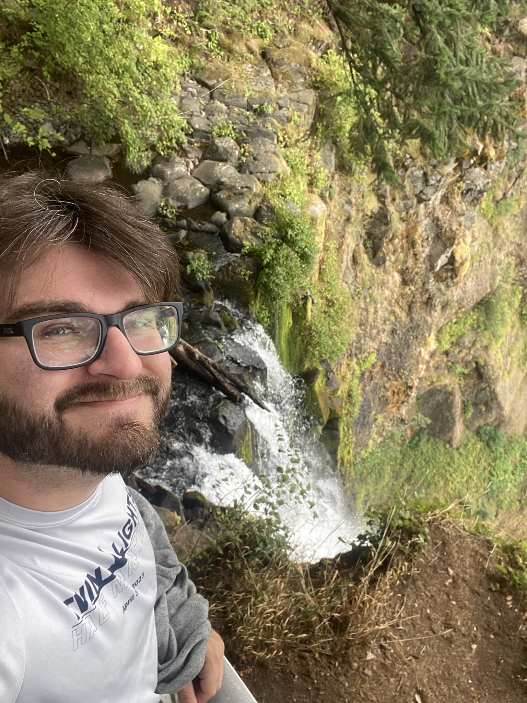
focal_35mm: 30
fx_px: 609
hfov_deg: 46.8
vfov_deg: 60.0
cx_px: 264
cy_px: 352
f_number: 2.2
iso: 100
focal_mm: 2.71
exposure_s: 1/94
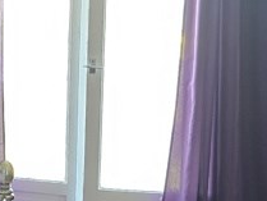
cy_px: 76
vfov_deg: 16.8
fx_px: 679
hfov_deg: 17.2
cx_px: -241
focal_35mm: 88
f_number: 1.7
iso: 500
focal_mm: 6.3
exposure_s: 1/60
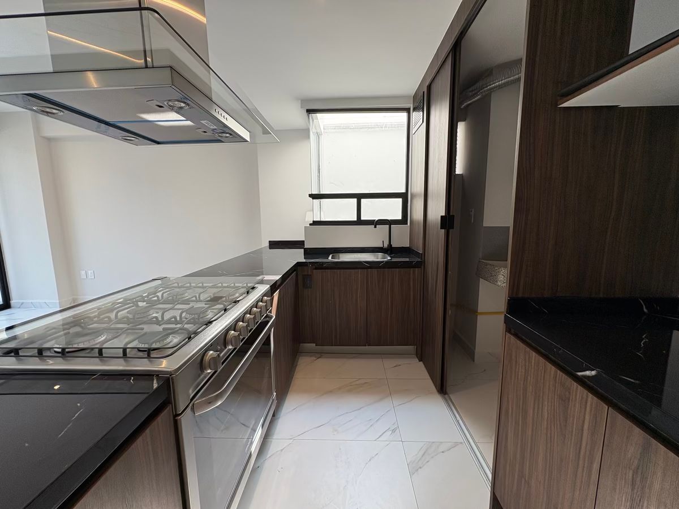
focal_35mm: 14
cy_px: 254
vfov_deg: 85.7
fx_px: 275
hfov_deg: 102.1
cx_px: 340
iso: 64
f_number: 2.2
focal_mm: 2.22
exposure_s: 1/129
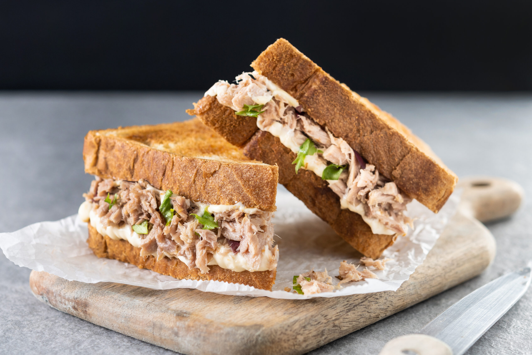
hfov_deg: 22.6
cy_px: 178
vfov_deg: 15.2
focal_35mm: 90
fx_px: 1330
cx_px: 266
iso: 100
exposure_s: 1/200
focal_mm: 60
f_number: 5
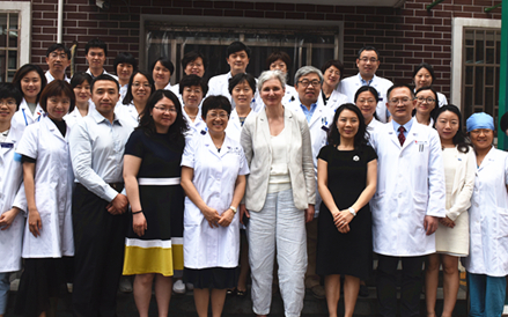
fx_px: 484
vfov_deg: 36.2
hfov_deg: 55.3
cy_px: 138
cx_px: 231
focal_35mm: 35
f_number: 10
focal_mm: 26
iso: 800
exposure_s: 1/400
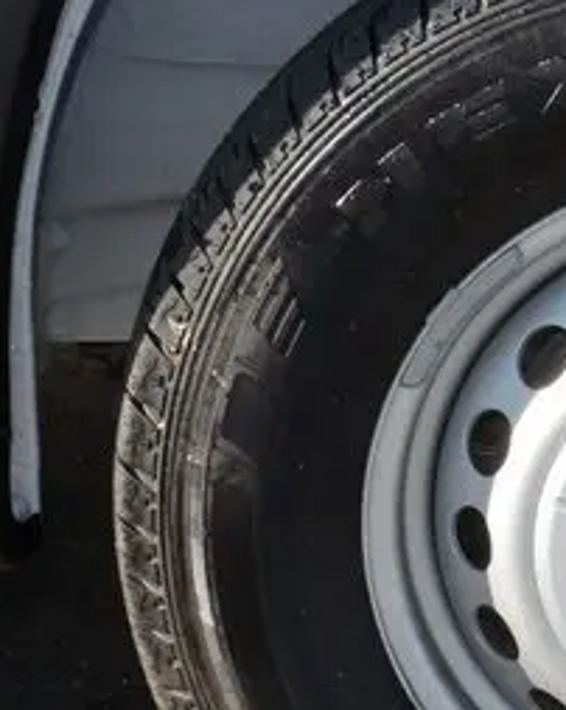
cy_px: 448
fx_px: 2075
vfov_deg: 19.3
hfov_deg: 14.9
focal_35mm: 99
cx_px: 729
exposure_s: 1/60
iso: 500
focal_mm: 20
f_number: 20
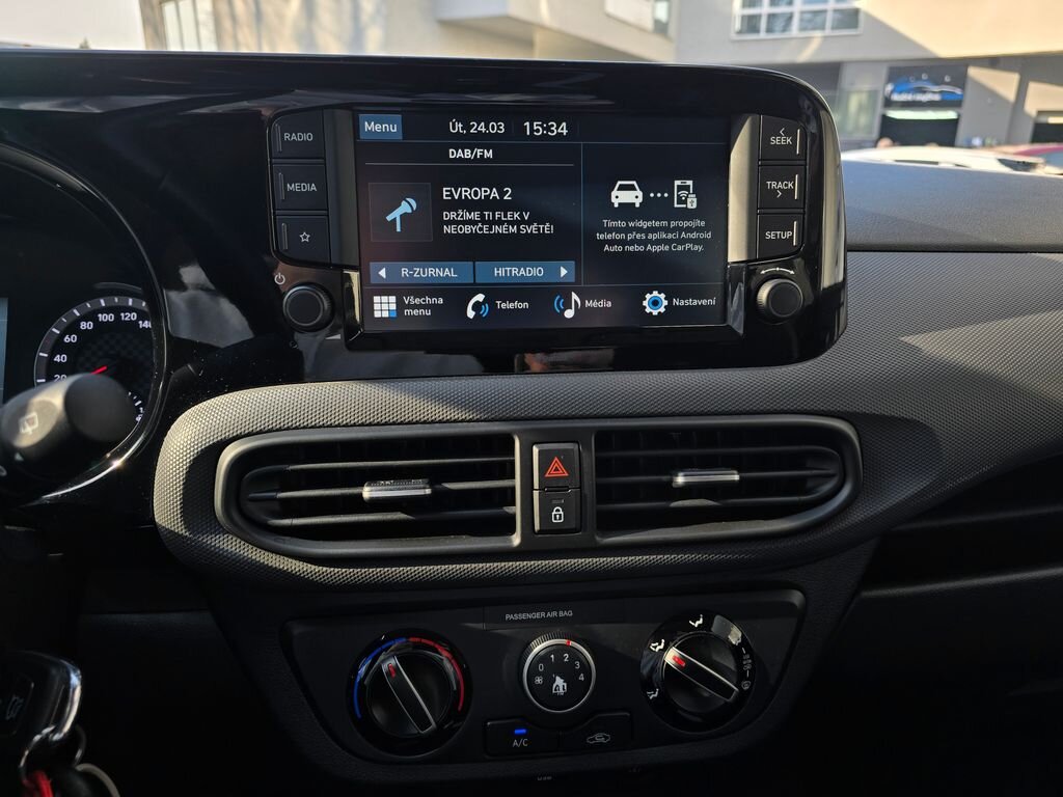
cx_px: 532
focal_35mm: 23
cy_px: 398
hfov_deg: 73.9
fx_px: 706
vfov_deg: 58.9
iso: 25
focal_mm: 6.3
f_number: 1.7
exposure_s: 1/180
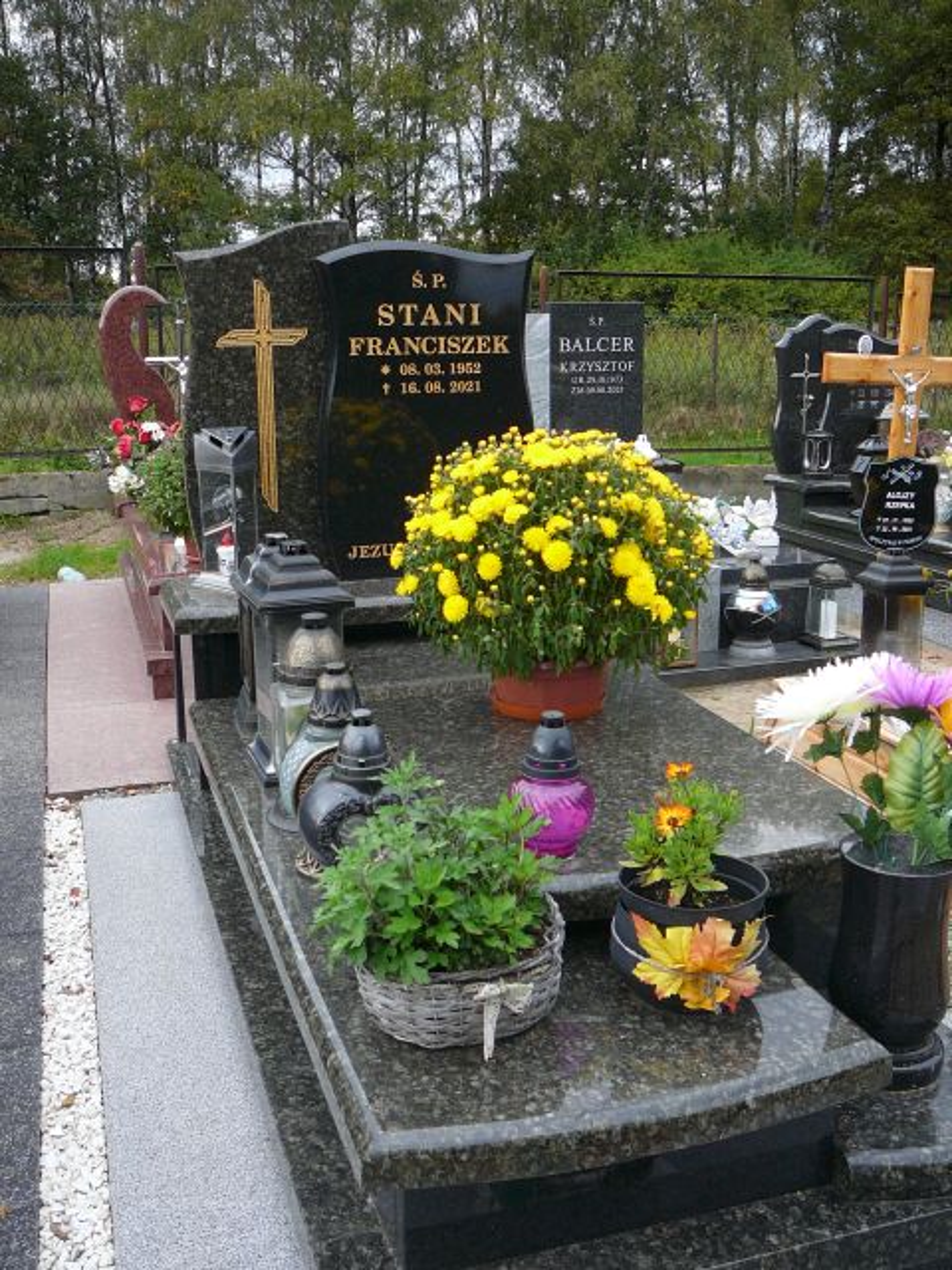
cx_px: 476
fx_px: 1283
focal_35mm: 35
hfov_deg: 40.7
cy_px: 635
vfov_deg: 52.6
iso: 80
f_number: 2.8
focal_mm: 5.2
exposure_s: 1/100
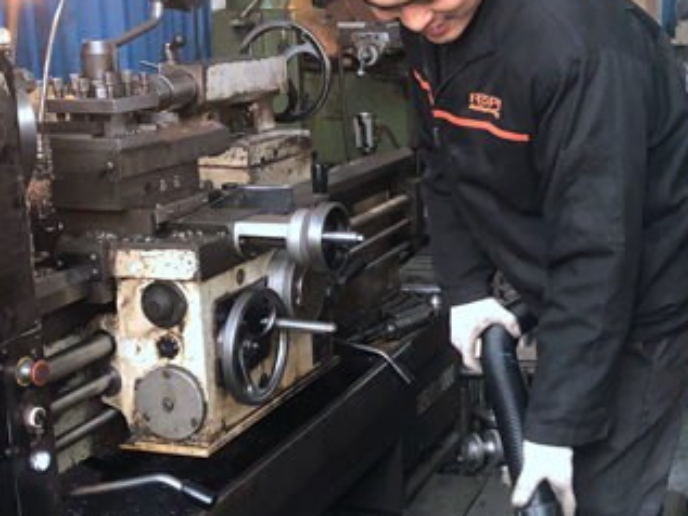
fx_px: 1193
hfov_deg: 31.6
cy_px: 284
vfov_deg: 24.4
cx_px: 512
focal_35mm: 60
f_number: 1.8
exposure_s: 1/100
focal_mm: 3.99
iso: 320
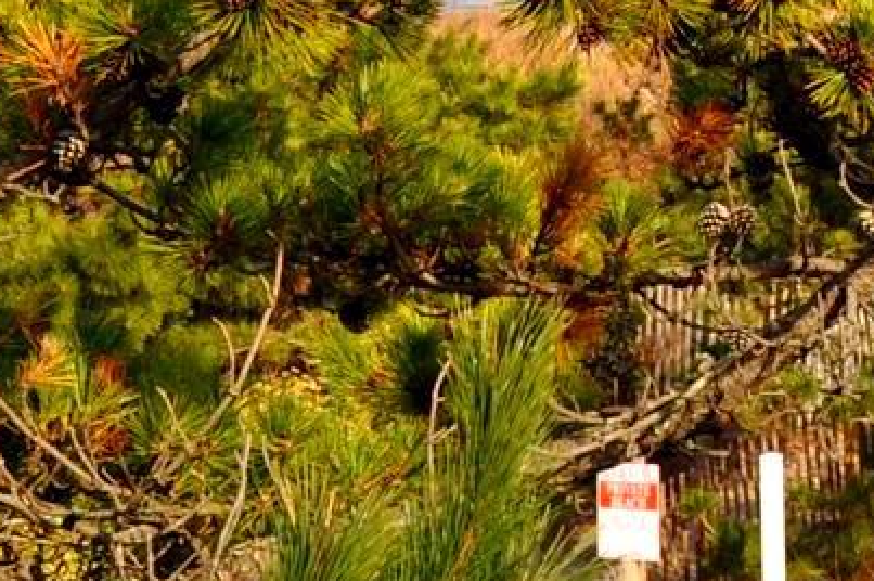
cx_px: 1182
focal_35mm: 244
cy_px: -143
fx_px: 5919
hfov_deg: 8.3
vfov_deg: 5.6
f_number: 8
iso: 200
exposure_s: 1/250
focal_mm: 32
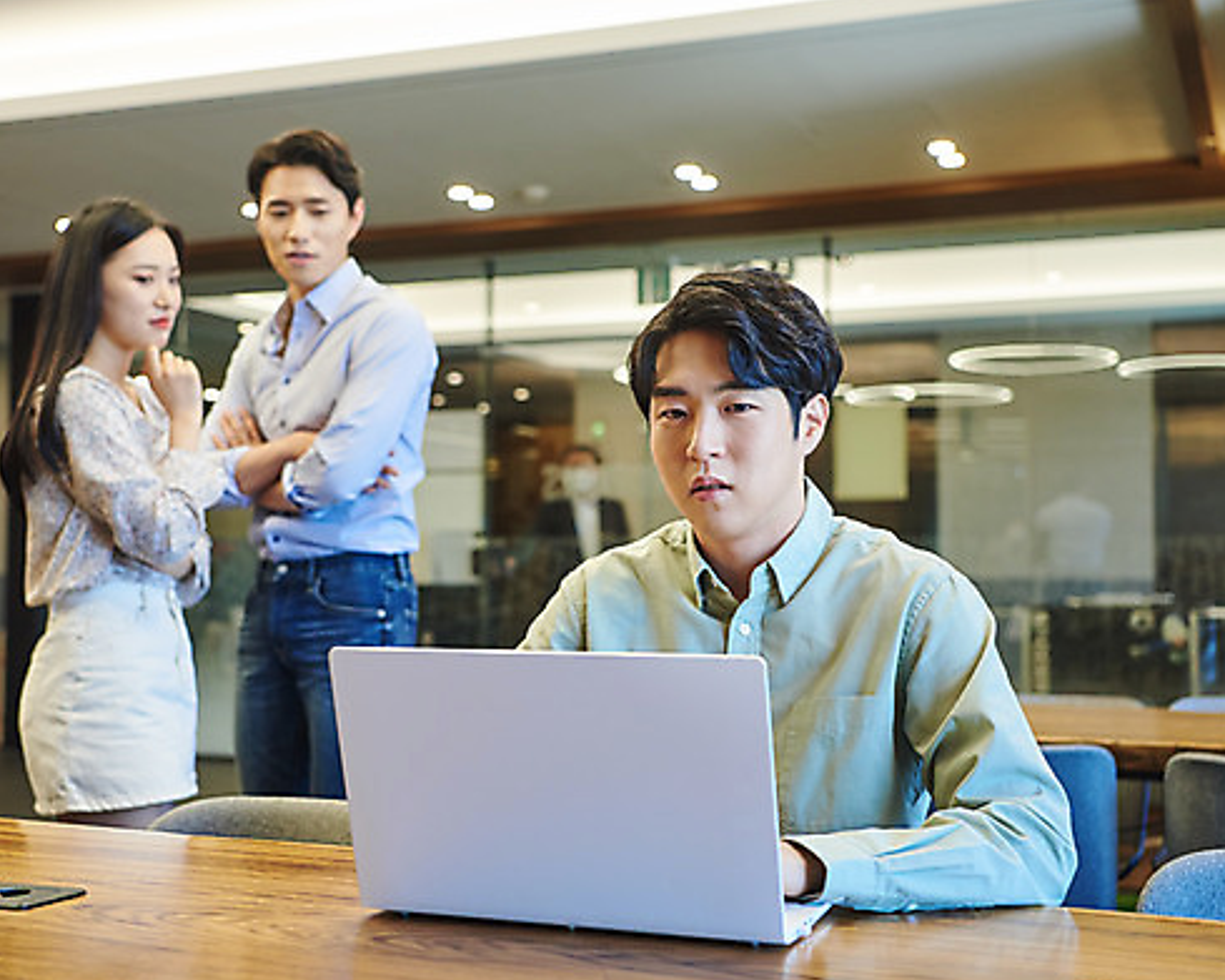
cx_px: 562
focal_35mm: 46
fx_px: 1667
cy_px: 491
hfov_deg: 40.3
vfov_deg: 32.7
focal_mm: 40
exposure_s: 1/160
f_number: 3.2
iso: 800
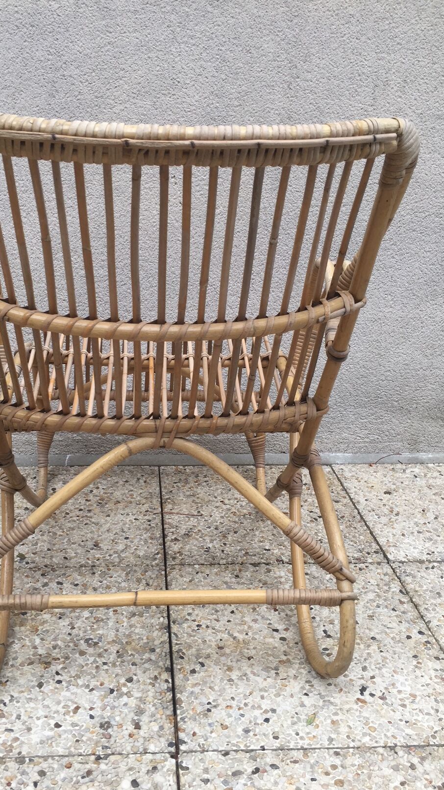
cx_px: 174
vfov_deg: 61.0
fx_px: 670
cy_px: 398
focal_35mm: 32
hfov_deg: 36.5
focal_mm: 4.15
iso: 32
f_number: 2.2
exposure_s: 1/195
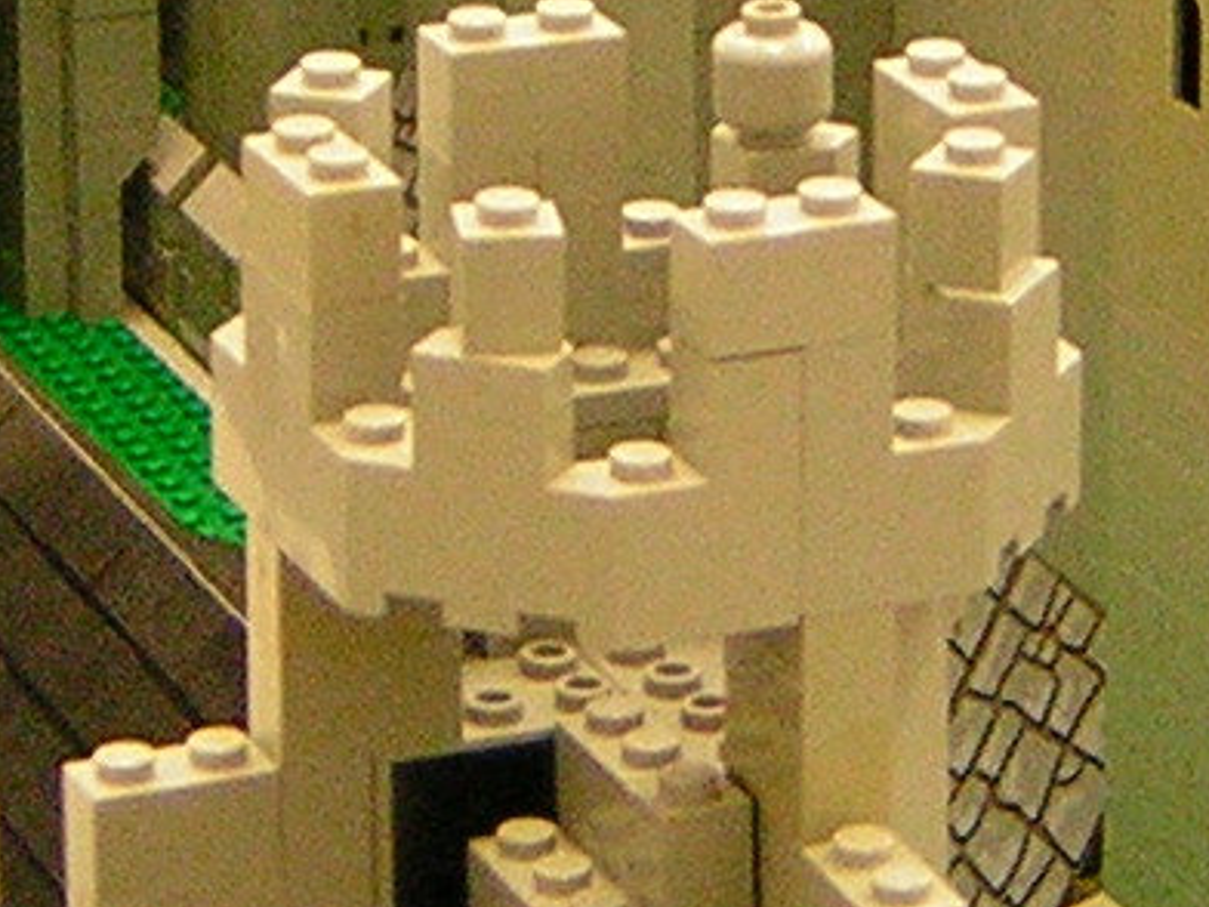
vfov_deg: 7.7
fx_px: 6706
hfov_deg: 10.3
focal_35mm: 192
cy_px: -34
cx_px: 999
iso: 149
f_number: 2.9
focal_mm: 6.1
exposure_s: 1/5.5
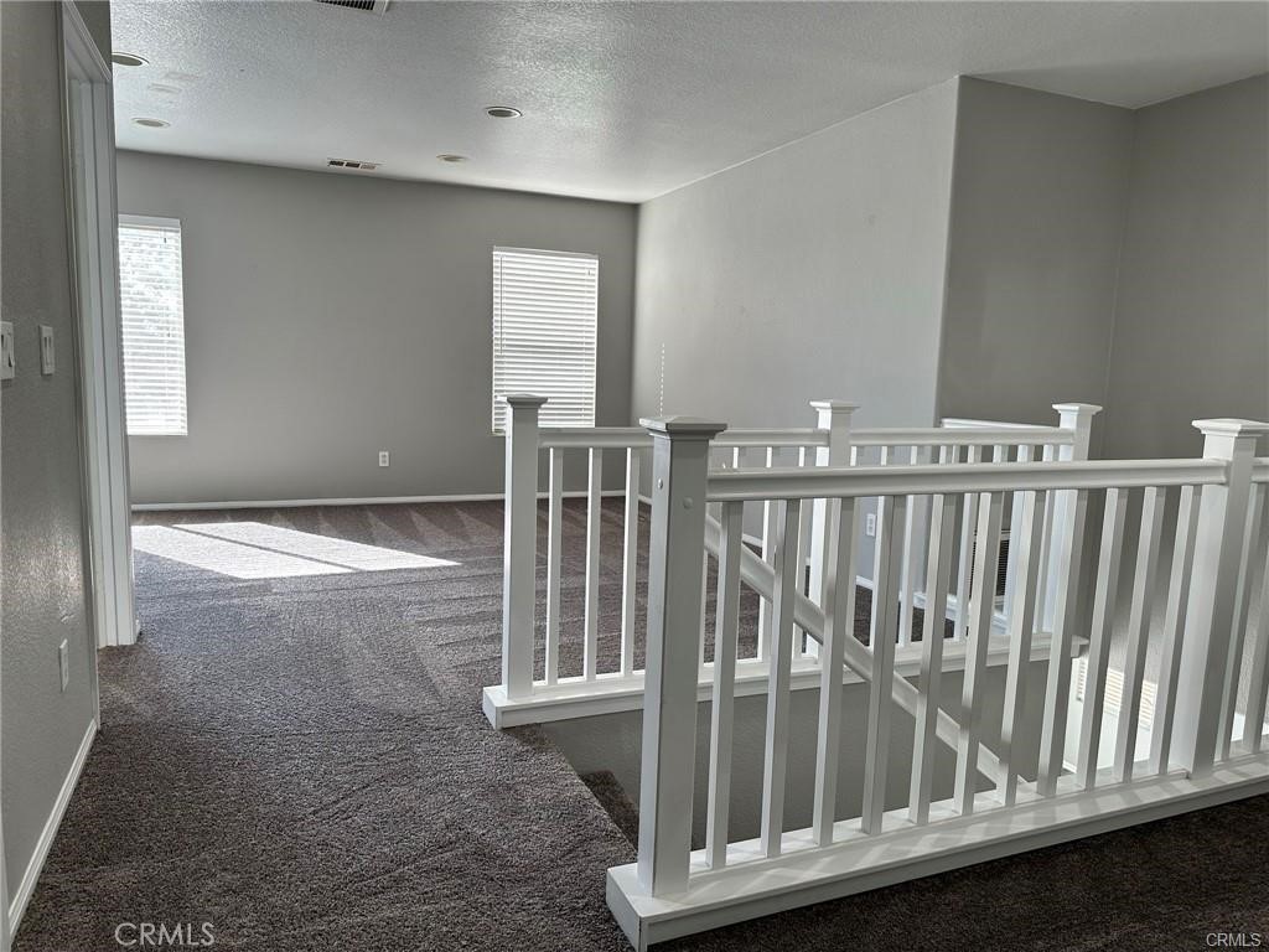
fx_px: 880
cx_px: 634
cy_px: 476
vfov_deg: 56.8
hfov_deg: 71.6
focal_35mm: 24
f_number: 1.78
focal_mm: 6.86
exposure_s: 1/162
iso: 100
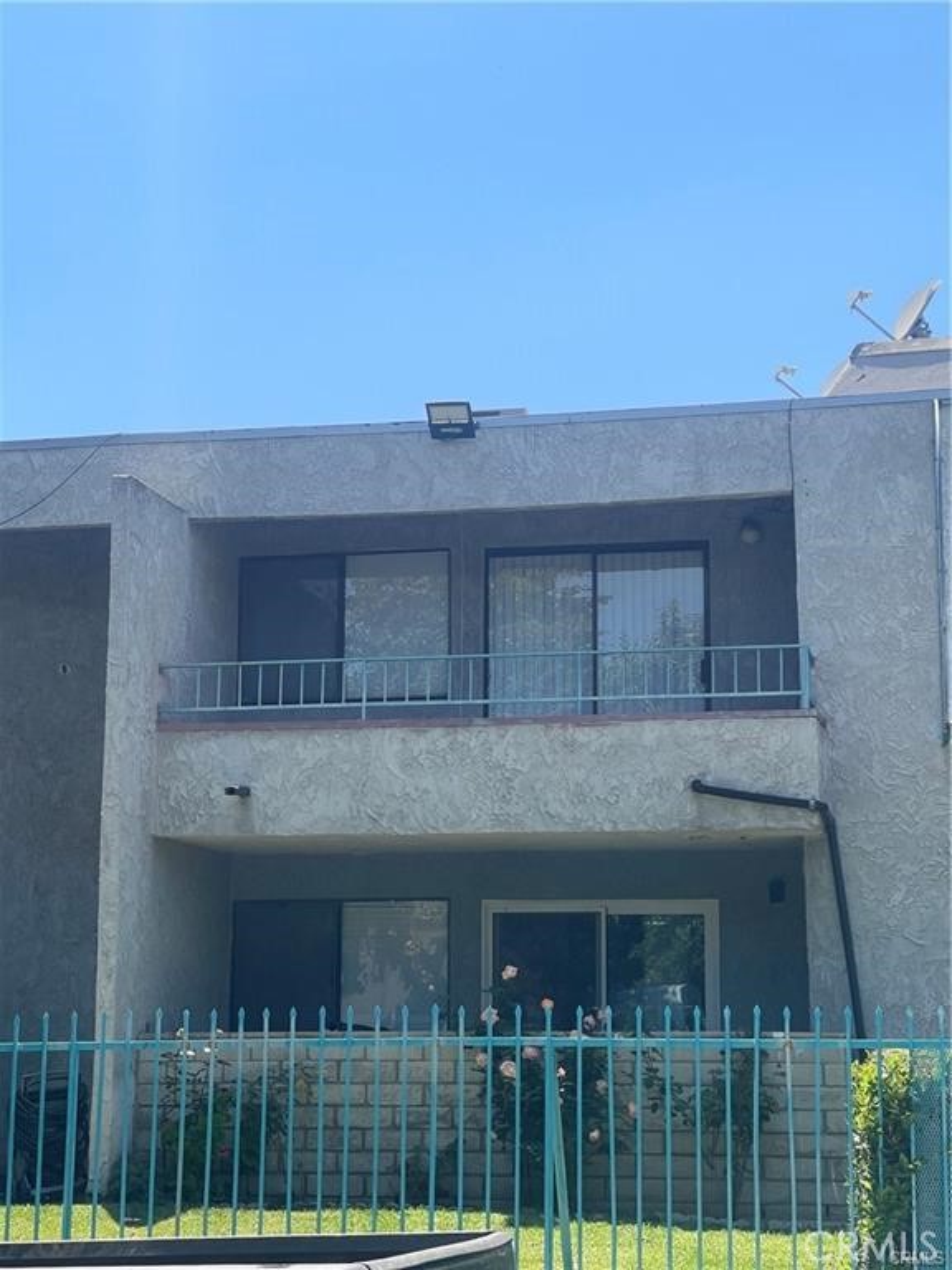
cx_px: 476
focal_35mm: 64
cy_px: 635
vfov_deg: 30.3
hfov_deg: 22.9
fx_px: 2347
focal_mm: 7.5
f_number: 2.2
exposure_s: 1/881
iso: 20
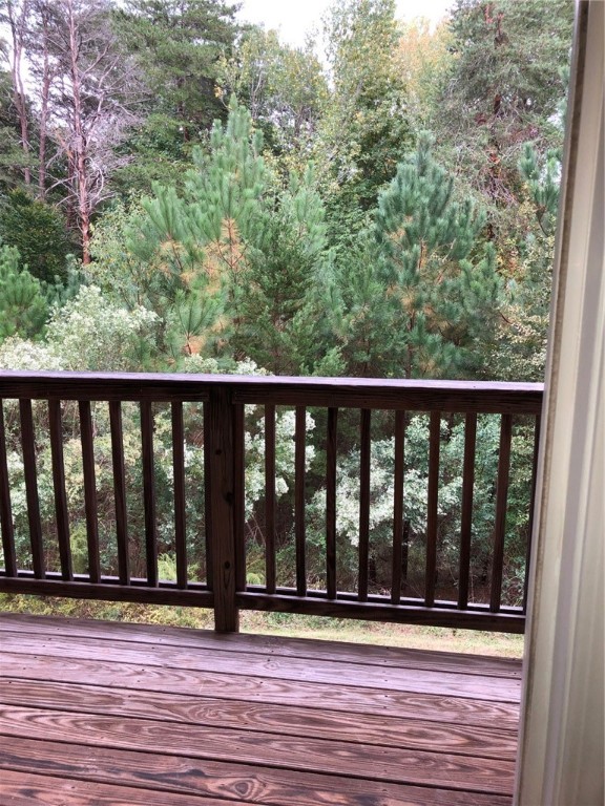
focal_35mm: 28
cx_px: 302
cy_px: 403
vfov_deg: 63.4
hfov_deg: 49.7
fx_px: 652
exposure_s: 1/120
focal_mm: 3.99
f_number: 1.8
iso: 50
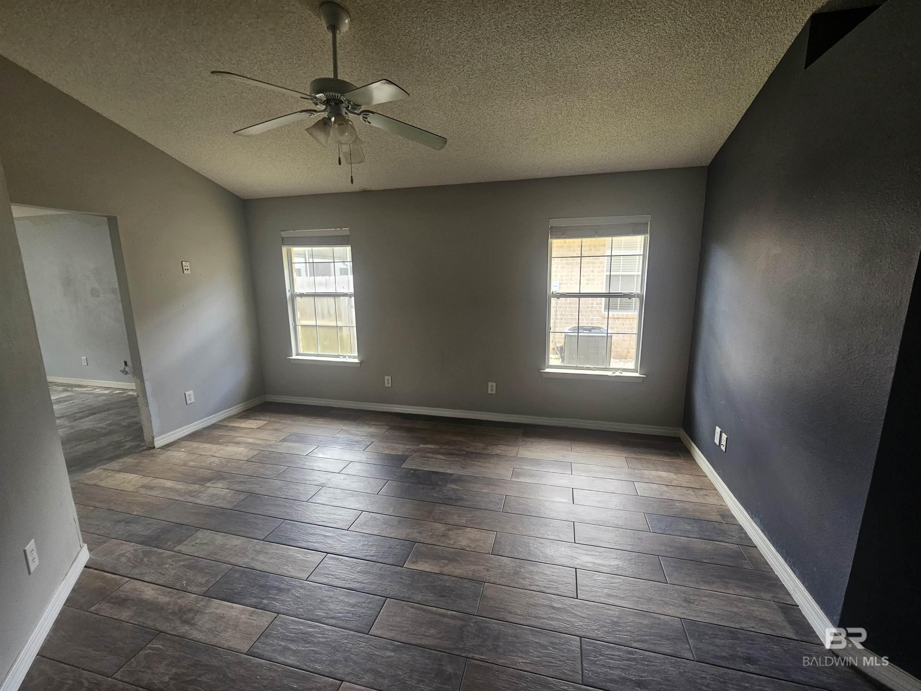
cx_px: 460
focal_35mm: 13
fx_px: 346
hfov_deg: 106.2
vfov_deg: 89.9
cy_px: 346
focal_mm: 2.2
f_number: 2.2
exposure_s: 1/77.4
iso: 160
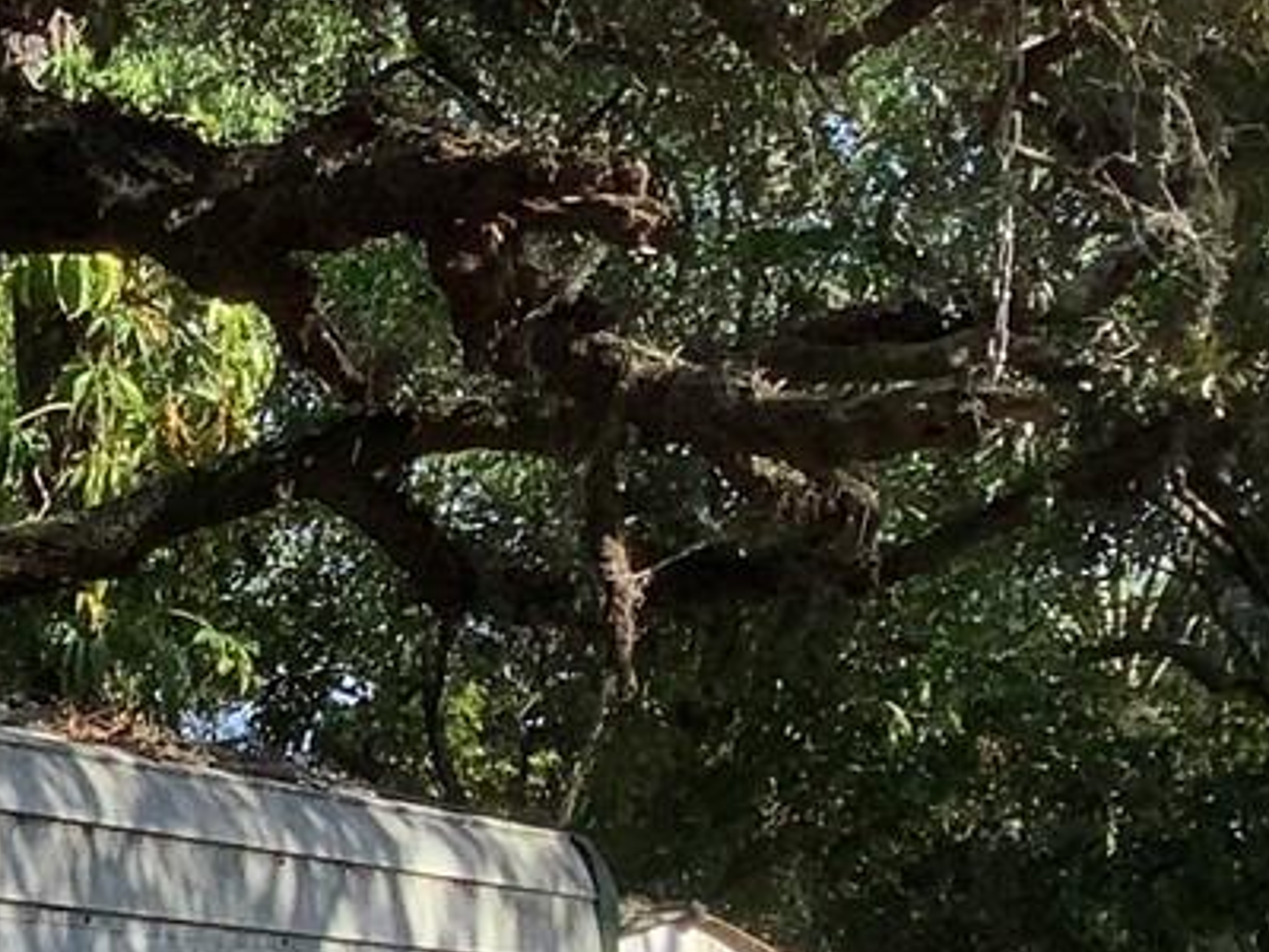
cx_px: -1050
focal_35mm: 124
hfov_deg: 14.0
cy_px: 1717
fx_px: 4546
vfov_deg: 11.1
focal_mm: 3.3
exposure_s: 1/1181
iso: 25
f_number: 2.4
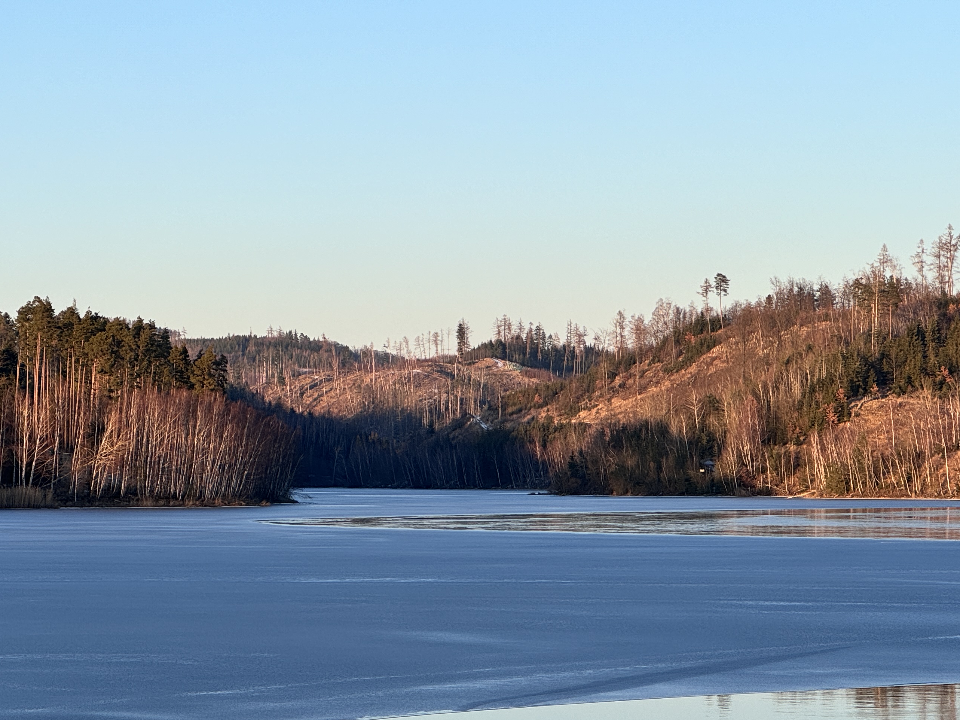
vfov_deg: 12.2
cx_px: 308
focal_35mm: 121
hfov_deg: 16.2
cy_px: 482
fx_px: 3355
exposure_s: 1/253
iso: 25
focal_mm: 9
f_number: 2.8
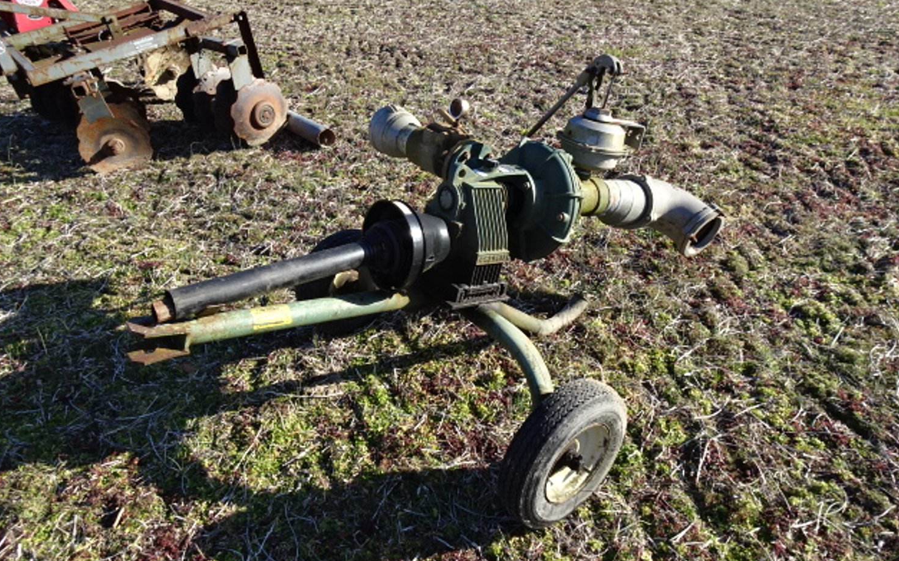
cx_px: 451
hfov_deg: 70.4
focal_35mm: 26
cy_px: 272
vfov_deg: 47.6
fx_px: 637
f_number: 3.5
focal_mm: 4.1
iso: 80
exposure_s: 1/400
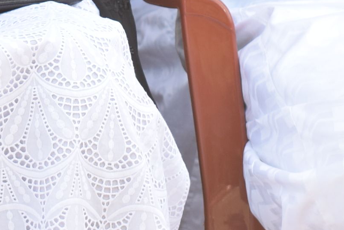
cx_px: 249
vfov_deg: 5.4
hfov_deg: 8.2
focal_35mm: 252
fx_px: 2408
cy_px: -138
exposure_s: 1/250
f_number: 5
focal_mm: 45
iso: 320
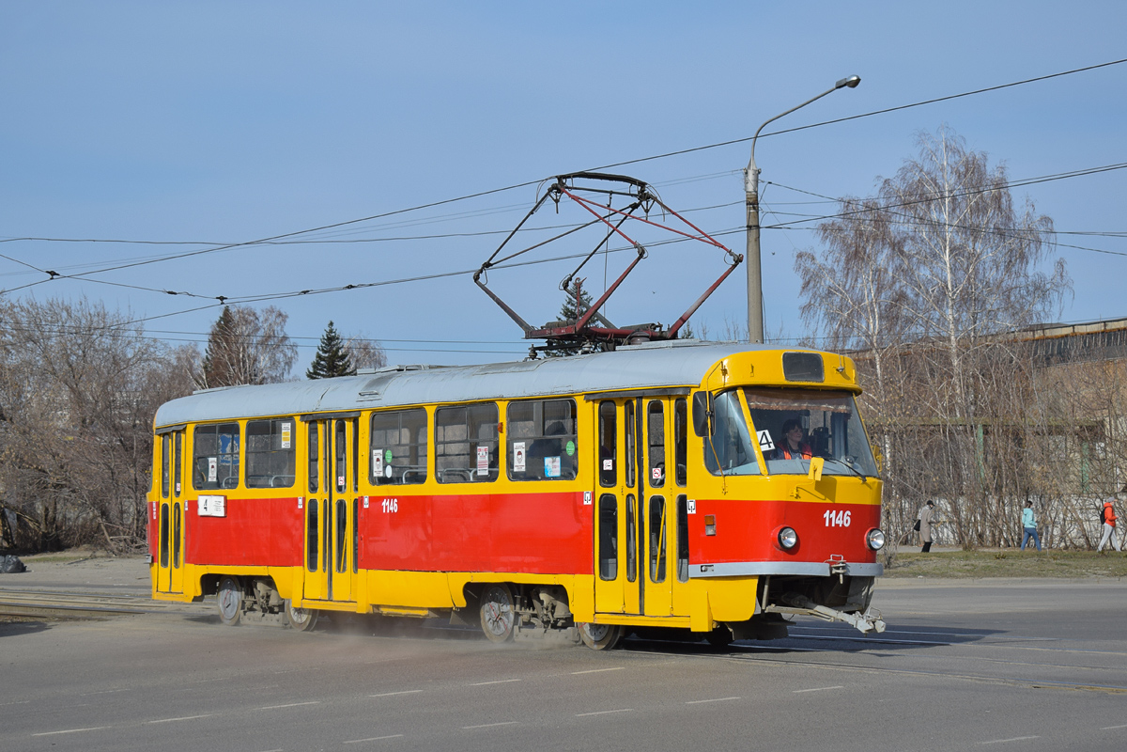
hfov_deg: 28.1
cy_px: 376
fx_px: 2254
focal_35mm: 72
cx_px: 564
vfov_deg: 18.9
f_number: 5.6
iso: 200
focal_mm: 48
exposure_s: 1/1250
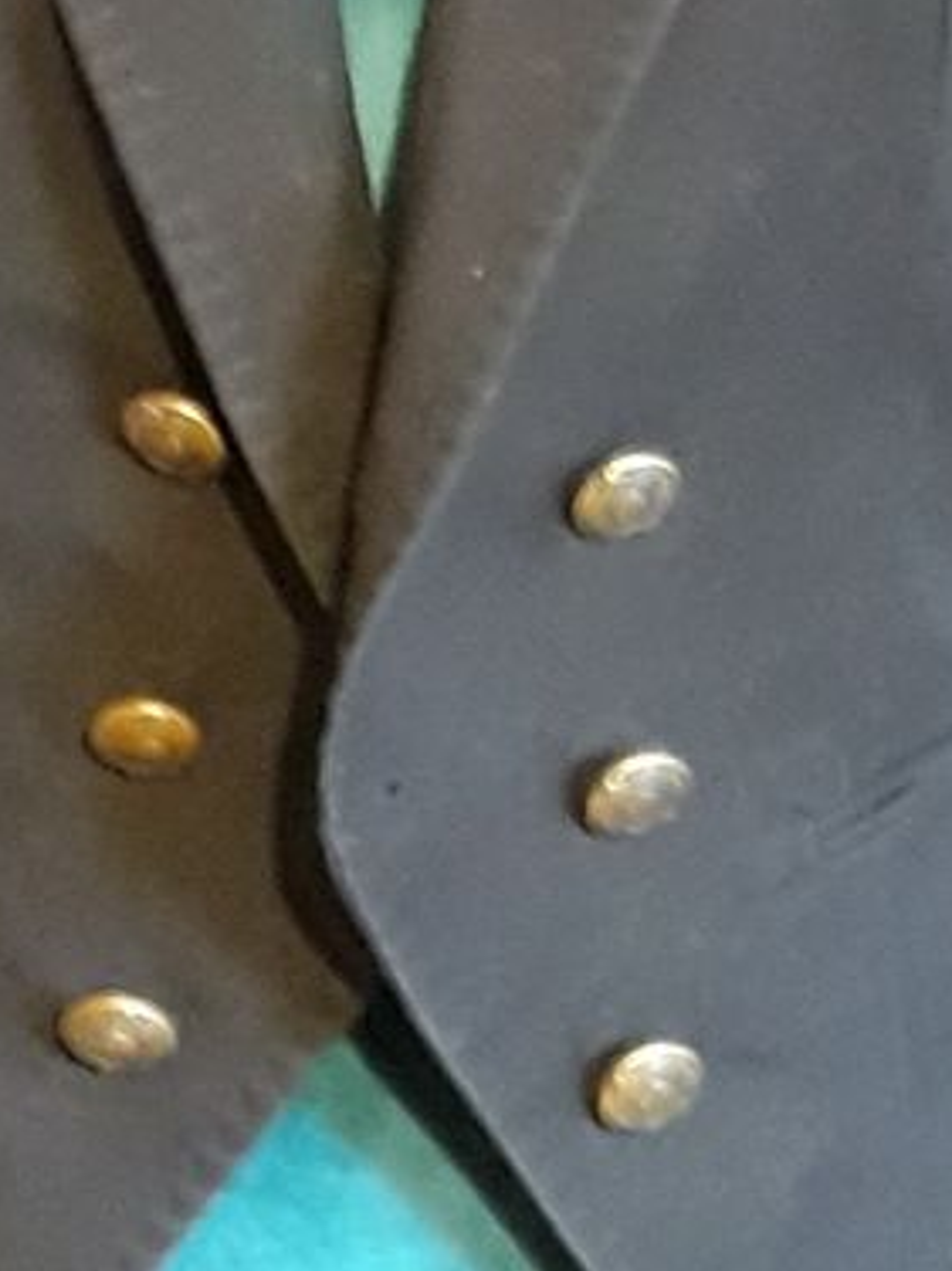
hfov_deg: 20.4
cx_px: 474
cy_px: 366
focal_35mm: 72
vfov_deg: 26.8
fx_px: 2642
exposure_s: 1/10
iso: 800
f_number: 1.7
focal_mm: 3.71
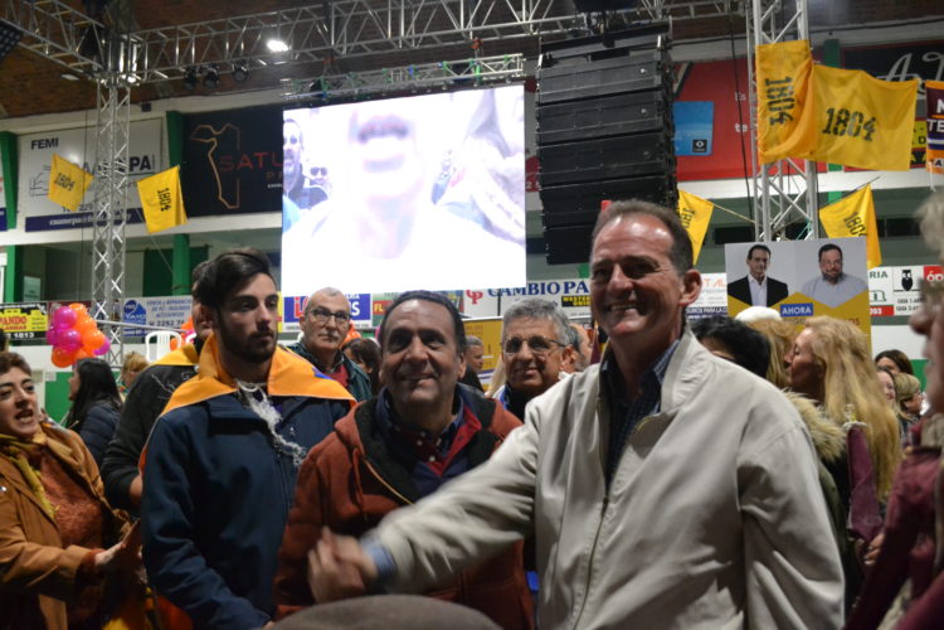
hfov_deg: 53.1
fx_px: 944
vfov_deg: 36.9
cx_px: 472
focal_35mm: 36
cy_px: 315
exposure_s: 1/80
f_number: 4
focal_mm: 24
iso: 3200
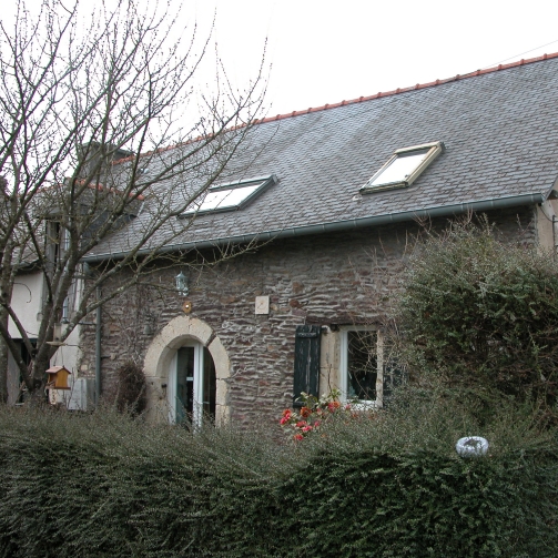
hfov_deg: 39.7
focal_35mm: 42
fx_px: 766
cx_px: 352
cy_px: 280
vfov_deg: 40.0
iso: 100
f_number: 4.5
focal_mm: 8.9
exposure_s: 1/136
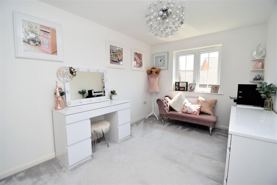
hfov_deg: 100.4
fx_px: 115
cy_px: 92
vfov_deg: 77.3
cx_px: 138
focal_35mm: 15
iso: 110
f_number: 5.6
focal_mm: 10
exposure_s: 1/125
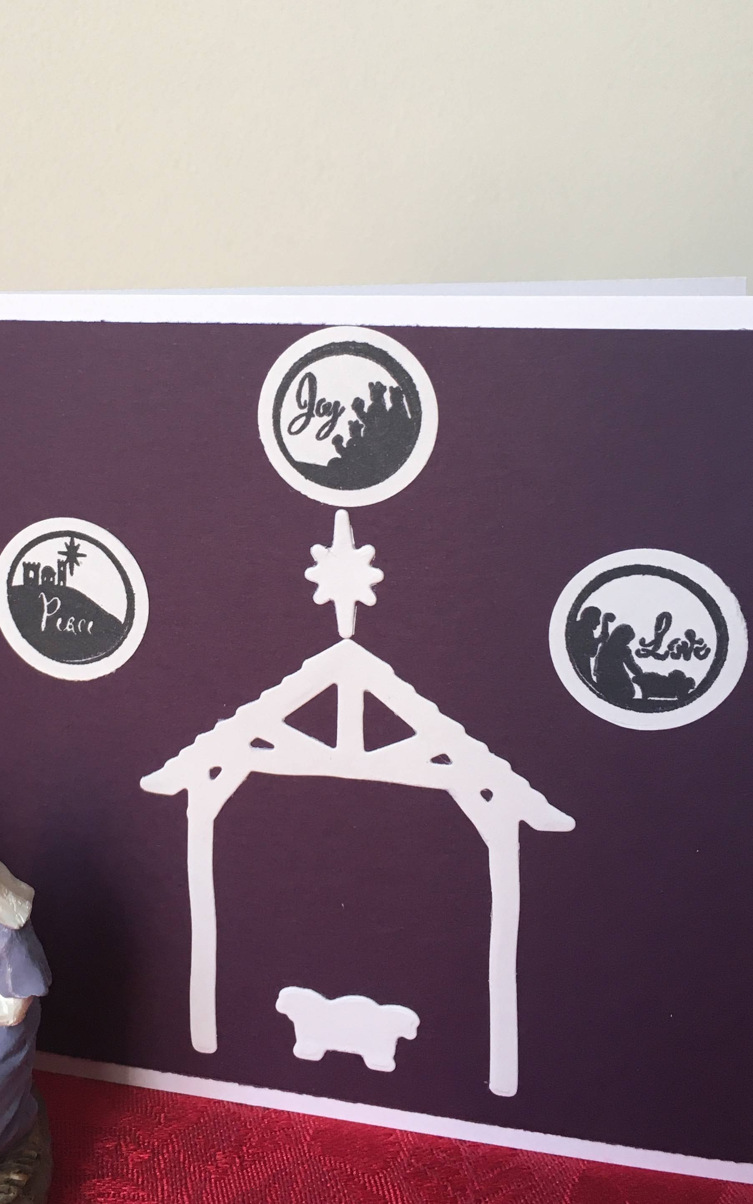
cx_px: 190
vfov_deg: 46.0
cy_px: 506
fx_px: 1411
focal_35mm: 43
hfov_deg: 29.4
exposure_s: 1/33
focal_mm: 4.15
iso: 32
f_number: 2.2
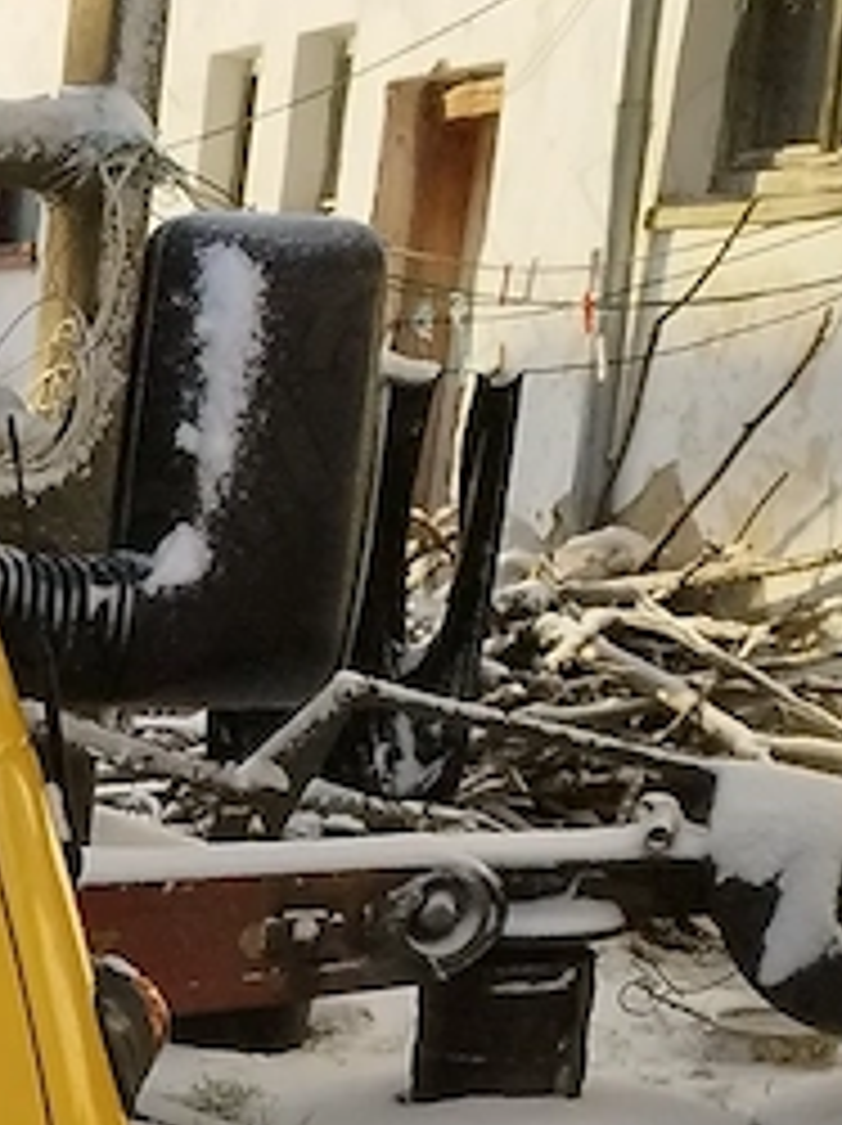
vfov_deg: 14.2
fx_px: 4158
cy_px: 1822
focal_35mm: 128
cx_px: -1270
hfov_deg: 9.9
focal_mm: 5.89
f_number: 1.89
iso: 50
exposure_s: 1/731
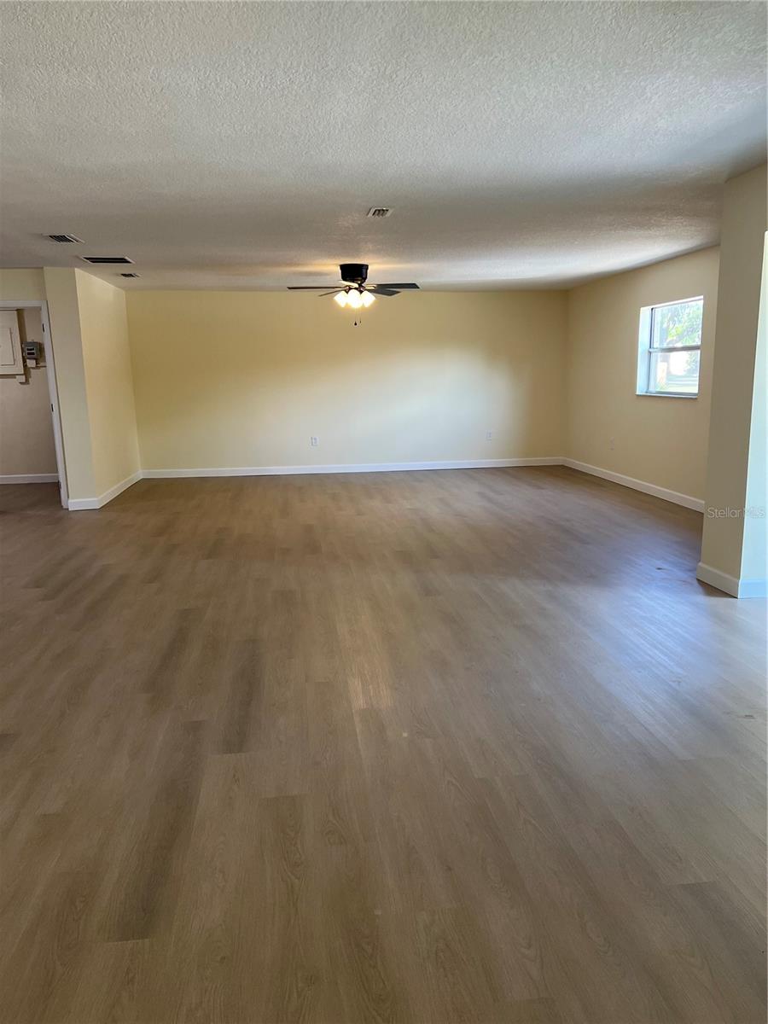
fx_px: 769
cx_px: 384
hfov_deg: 53.1
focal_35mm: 26
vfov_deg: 67.3
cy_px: 512
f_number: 1.5
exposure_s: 1/120
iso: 125
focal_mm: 5.7
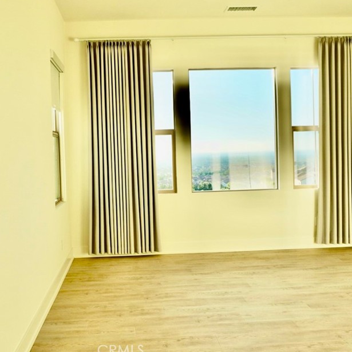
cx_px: 137
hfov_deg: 48.1
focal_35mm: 34
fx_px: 391
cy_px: 163
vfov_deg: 48.4
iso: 100
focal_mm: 16
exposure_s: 1/250
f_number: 5
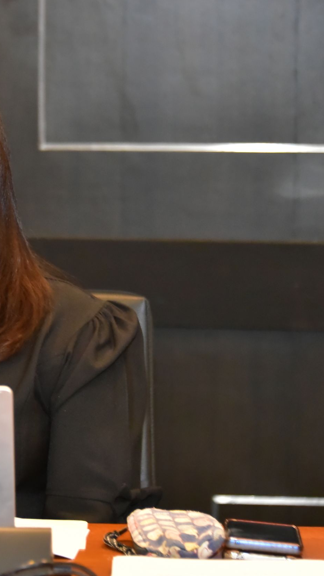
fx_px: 2703
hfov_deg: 6.8
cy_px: 288
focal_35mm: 177
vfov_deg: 12.2
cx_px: -70
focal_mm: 112
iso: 6400
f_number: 5.6
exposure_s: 1/100
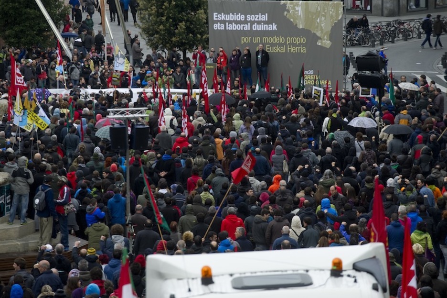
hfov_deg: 10.3
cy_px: 149
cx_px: 224
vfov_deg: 6.9
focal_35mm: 200
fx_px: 2482
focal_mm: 200
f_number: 6.3
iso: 200
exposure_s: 1/100
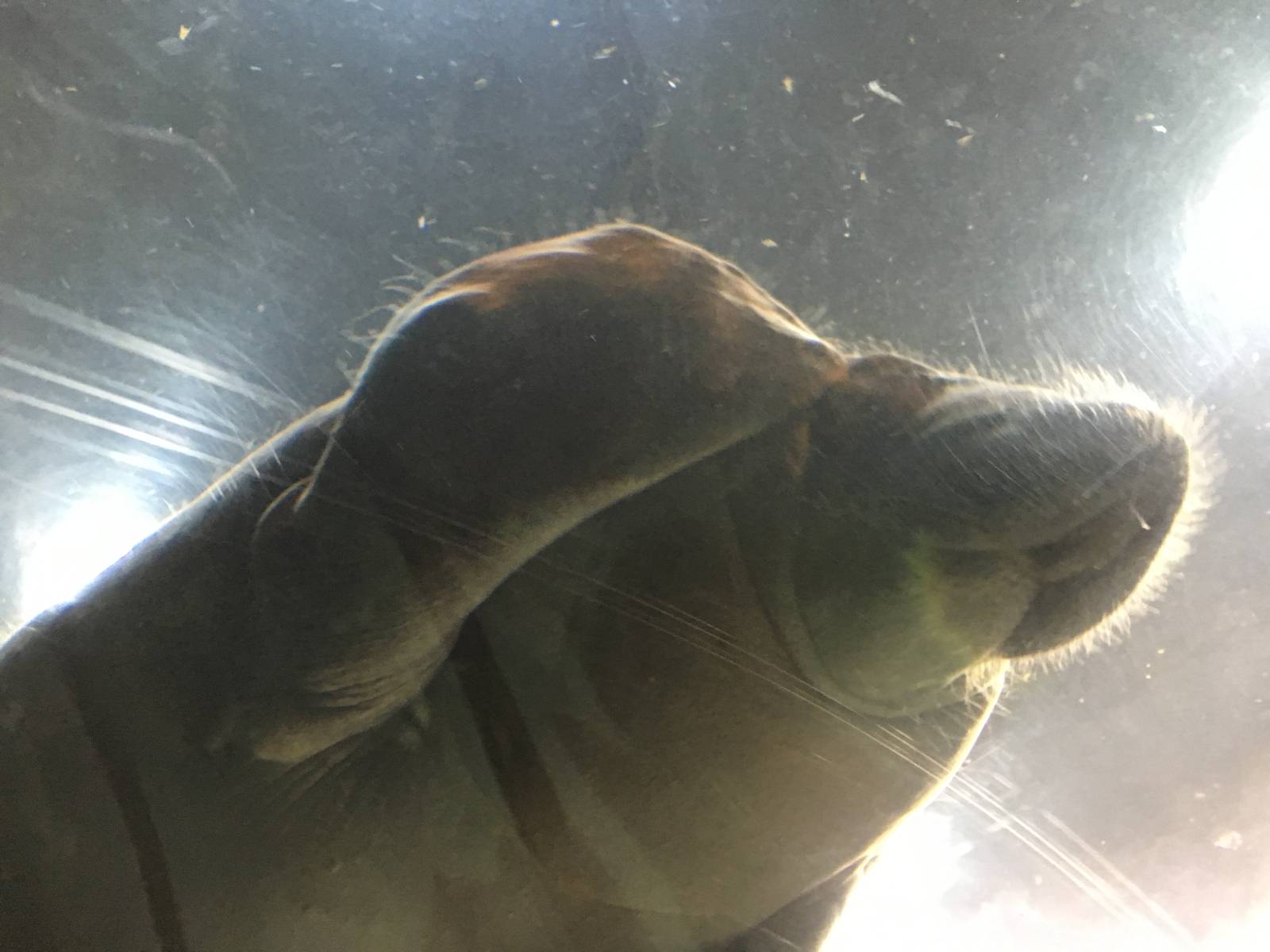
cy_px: 476
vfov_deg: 48.2
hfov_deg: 61.7
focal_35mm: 29
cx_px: 635
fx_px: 1064
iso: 200
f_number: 2.2
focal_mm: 4.15
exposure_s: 1/17
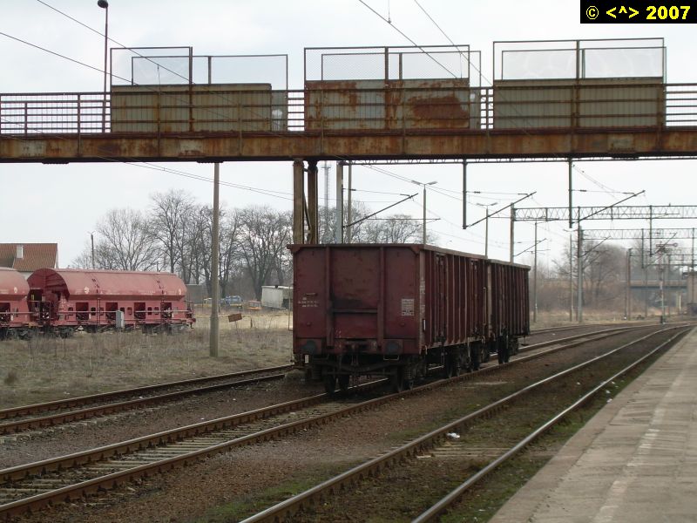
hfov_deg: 17.9
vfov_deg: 13.5
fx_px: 2215
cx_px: 348
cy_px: 262
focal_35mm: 110
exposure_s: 1/193
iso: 50
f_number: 4.9
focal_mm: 18.9
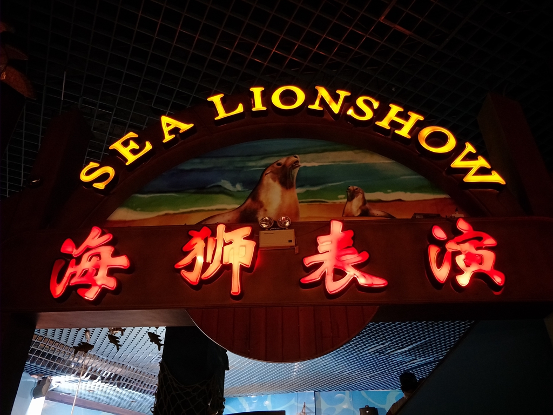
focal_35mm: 24
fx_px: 383
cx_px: 276
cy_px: 208
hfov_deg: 71.6
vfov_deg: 56.8
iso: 522
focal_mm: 4.1
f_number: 1.7
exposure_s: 1/14
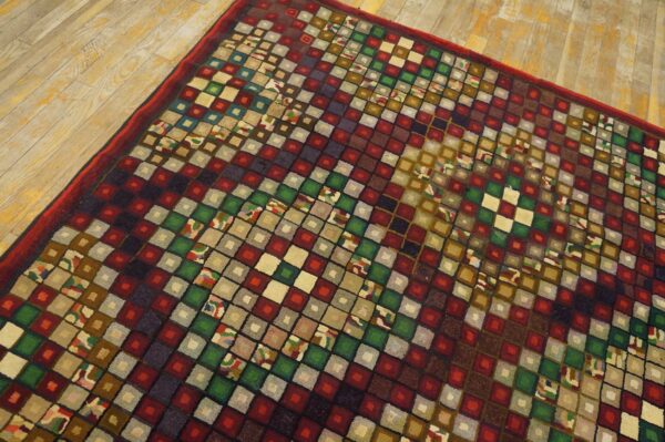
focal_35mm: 28
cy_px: 221
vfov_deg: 45.6
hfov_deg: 64.6
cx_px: 332
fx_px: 526
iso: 3200
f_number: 4
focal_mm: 19
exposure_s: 1/160
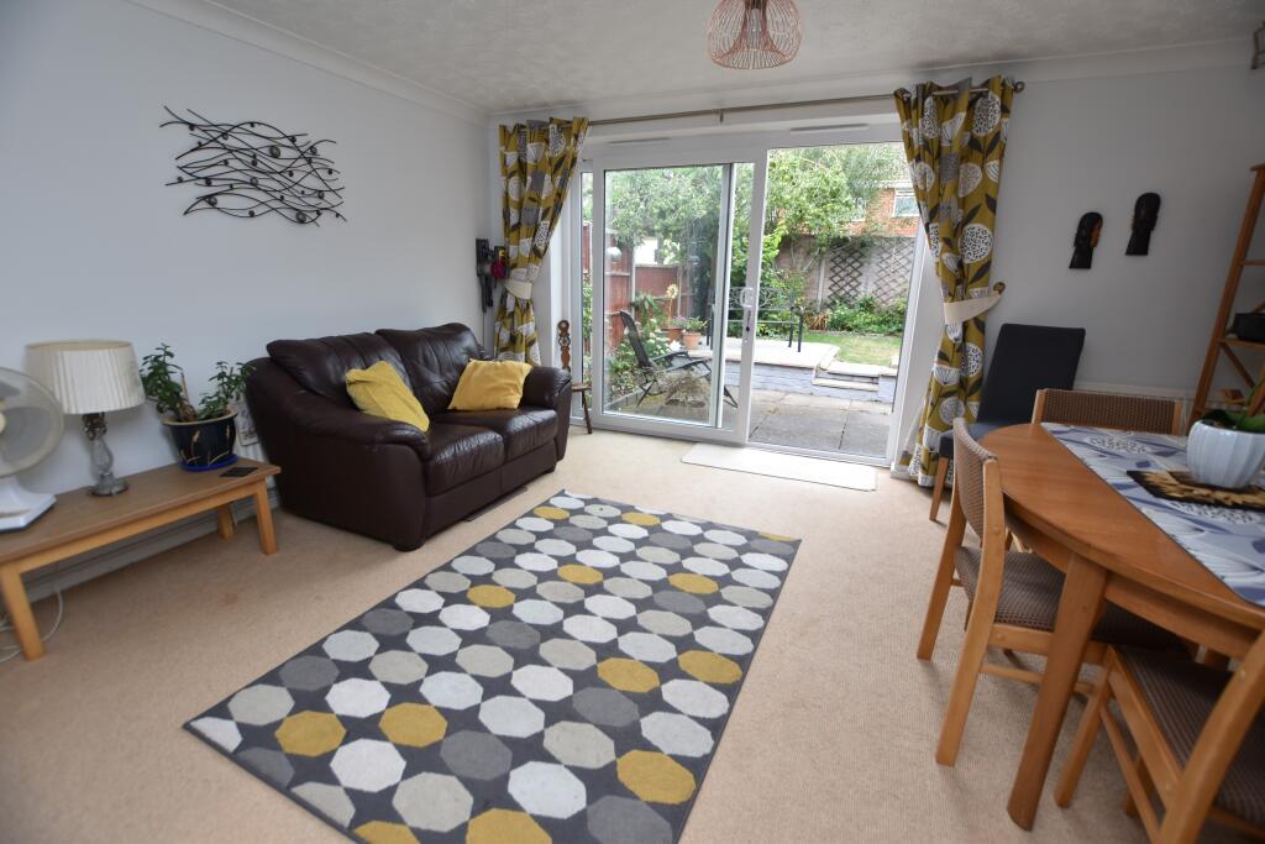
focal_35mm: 15
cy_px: 422
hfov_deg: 100.4
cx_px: 632
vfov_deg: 77.3
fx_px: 527
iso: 100
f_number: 4
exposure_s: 1/60
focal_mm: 10
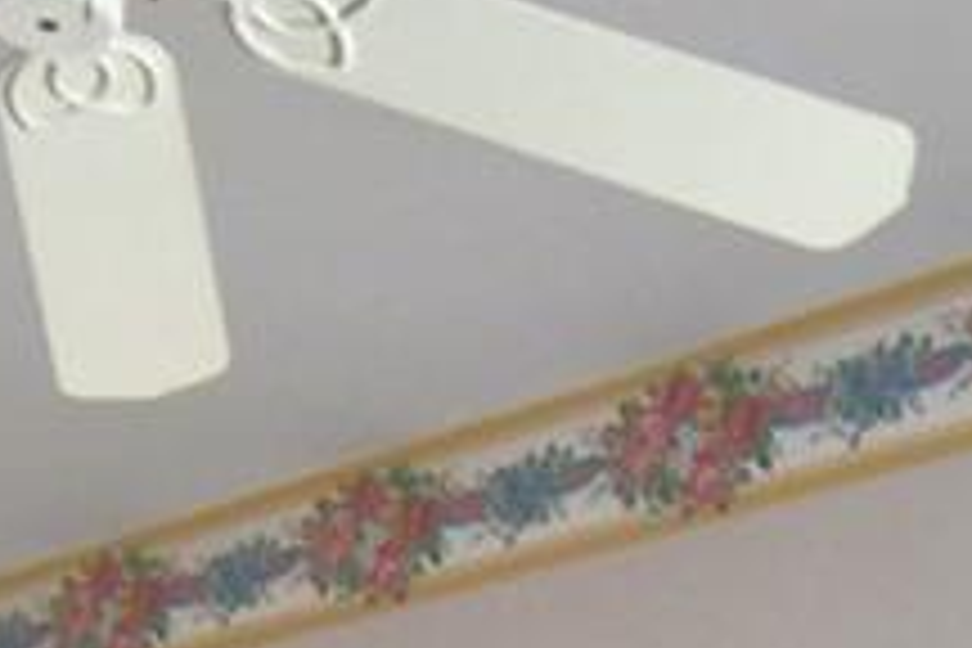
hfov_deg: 18.3
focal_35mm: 111
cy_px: 1426
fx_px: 2997
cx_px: 698
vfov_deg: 10.9
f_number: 4.5
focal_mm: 10
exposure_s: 1/30
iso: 400
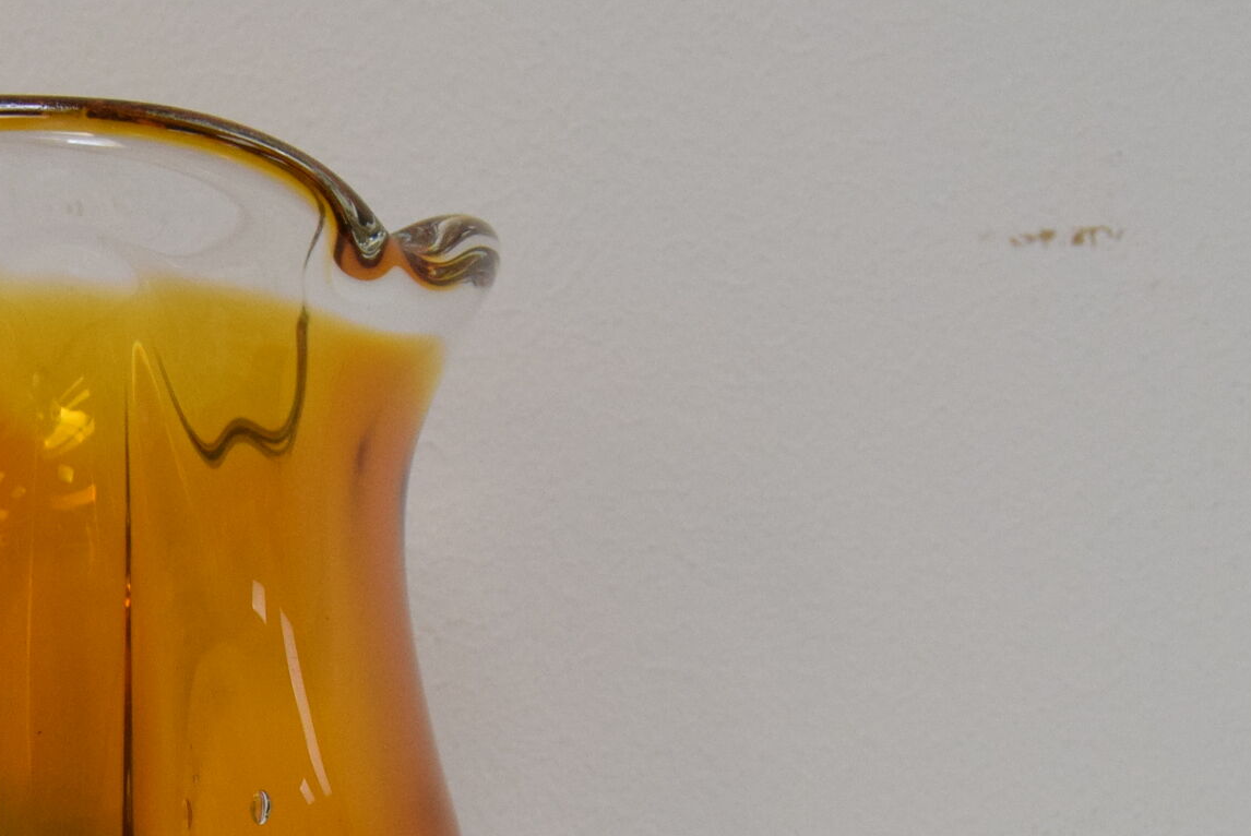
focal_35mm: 94
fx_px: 3269
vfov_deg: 14.3
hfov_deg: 21.1
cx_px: 52
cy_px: 845
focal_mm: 24
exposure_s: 1/250
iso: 1600
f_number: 8
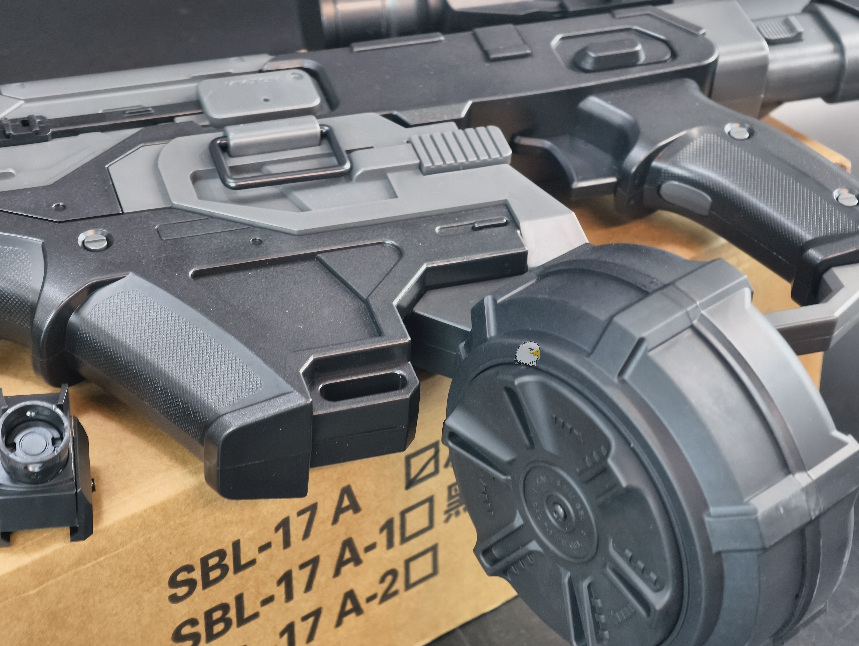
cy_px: 323
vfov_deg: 17.4
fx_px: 2112
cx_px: 430
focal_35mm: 85
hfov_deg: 23.0
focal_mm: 22.48
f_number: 2.67
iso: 886
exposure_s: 1/10.9
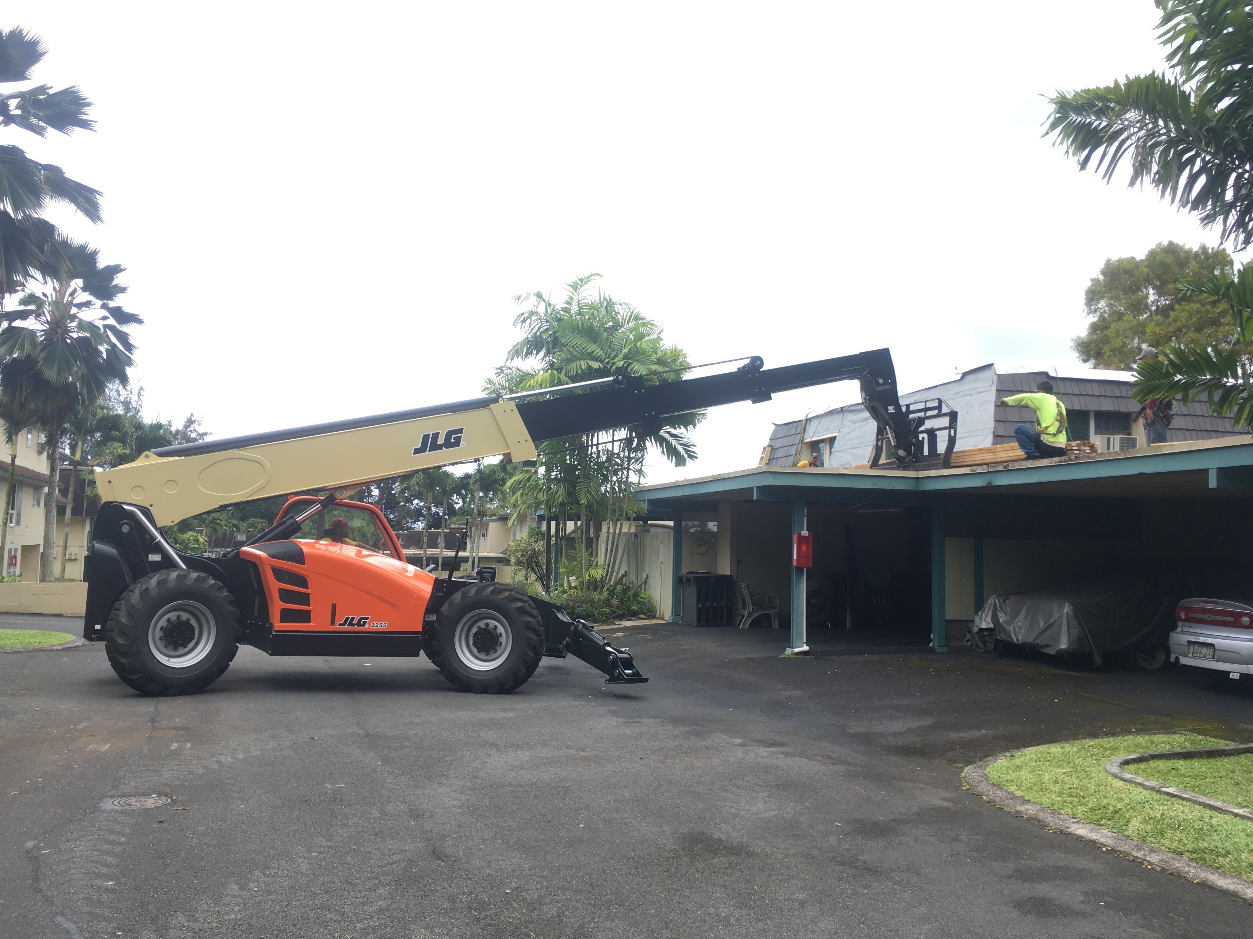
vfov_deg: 48.2
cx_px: 626
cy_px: 470
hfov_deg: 61.7
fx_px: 1050
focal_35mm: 29
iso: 25
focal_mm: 4.15
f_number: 2.2
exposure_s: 1/478
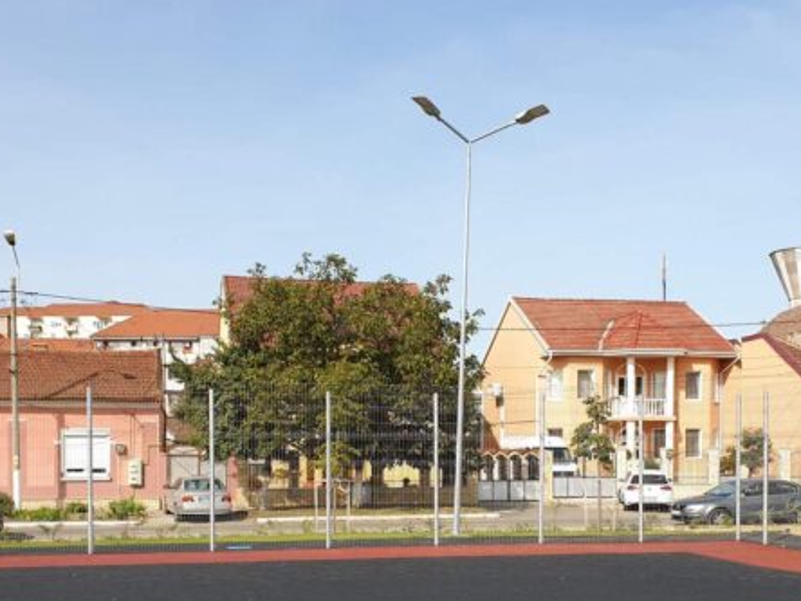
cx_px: 413
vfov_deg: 31.4
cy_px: 478
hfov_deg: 42.1
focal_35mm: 45
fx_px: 1041
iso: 50
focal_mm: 4.3
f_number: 2.4
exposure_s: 1/1115
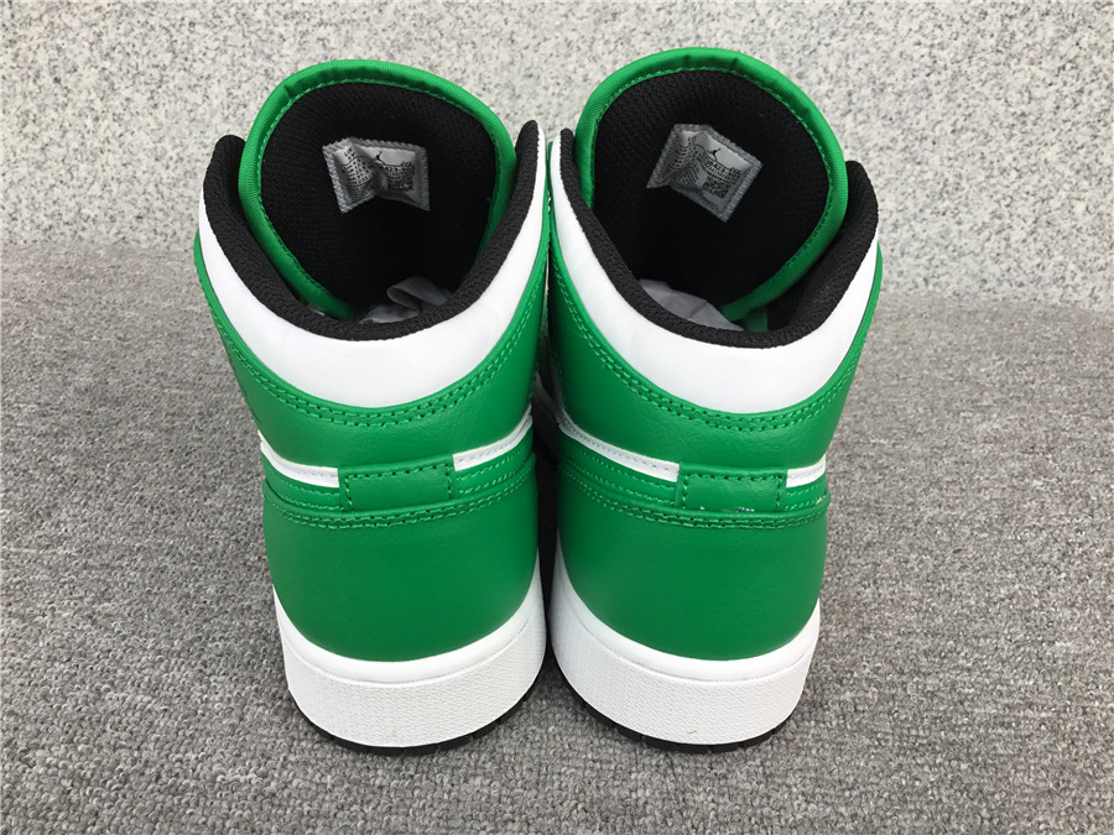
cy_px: 418
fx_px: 998
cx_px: 557
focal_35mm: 31
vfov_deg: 45.4
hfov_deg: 58.4
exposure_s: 1/218
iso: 25
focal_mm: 3.3
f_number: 2.4
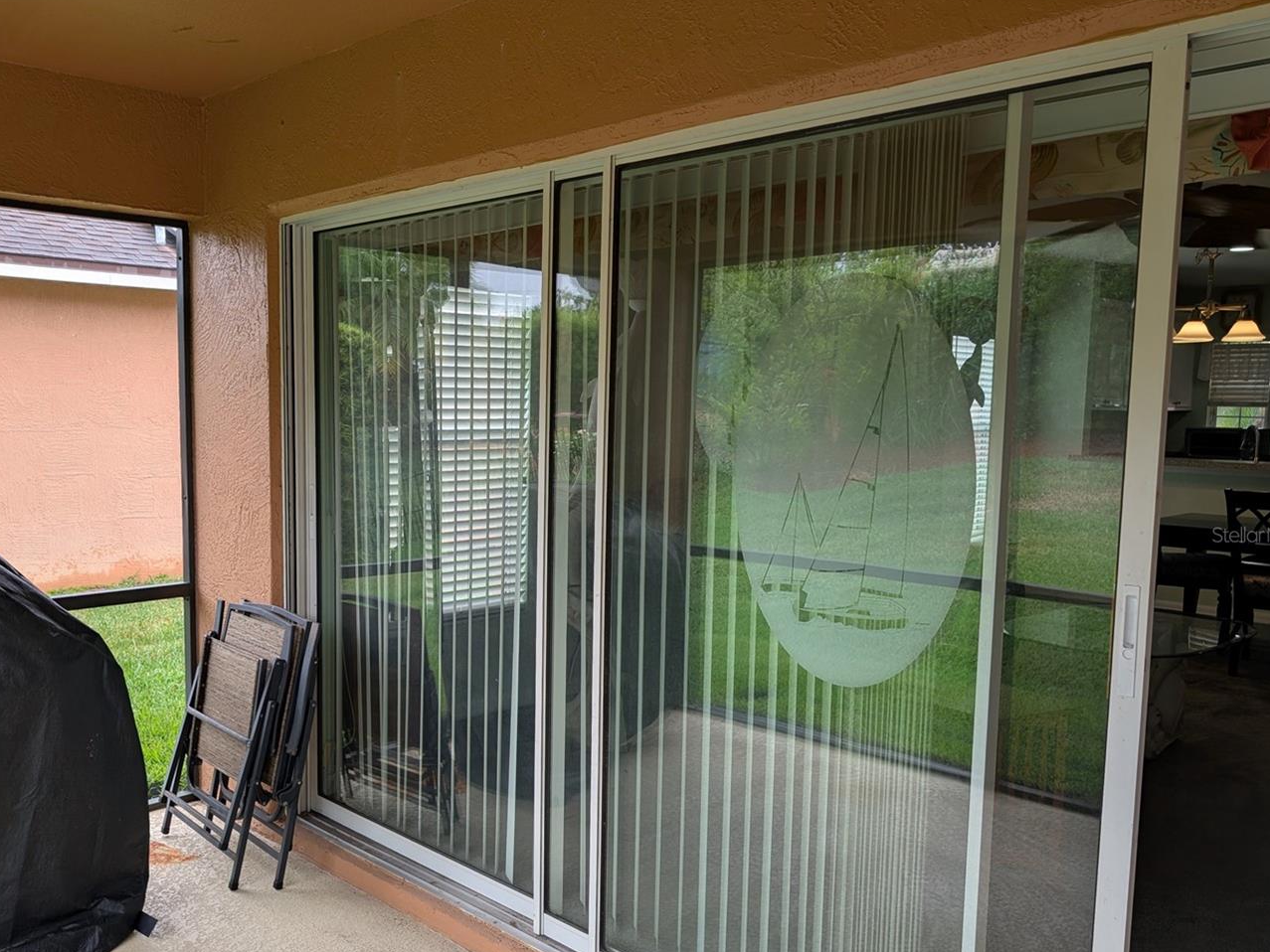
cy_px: 535
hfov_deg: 59.5
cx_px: 513
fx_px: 1101
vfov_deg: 46.7
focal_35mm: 30
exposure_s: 1/123
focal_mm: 6.9
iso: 29
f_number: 1.68
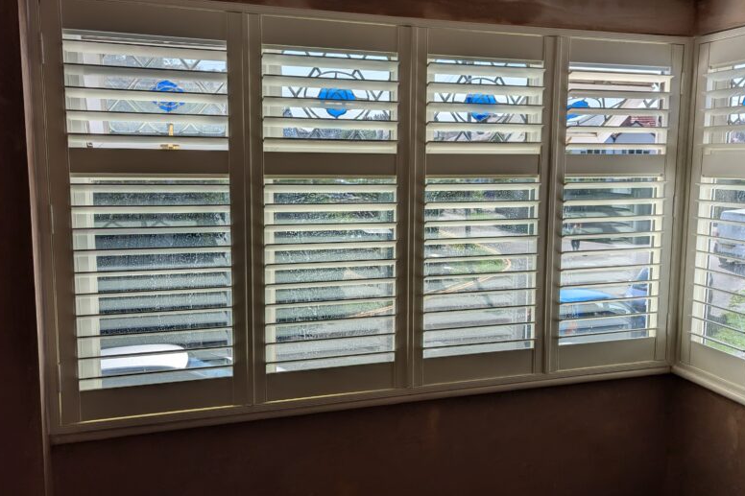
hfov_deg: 57.2
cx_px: 403
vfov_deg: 39.9
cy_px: 230
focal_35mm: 33
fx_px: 683
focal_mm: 6.81
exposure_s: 1/1795
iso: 40
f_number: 1.85
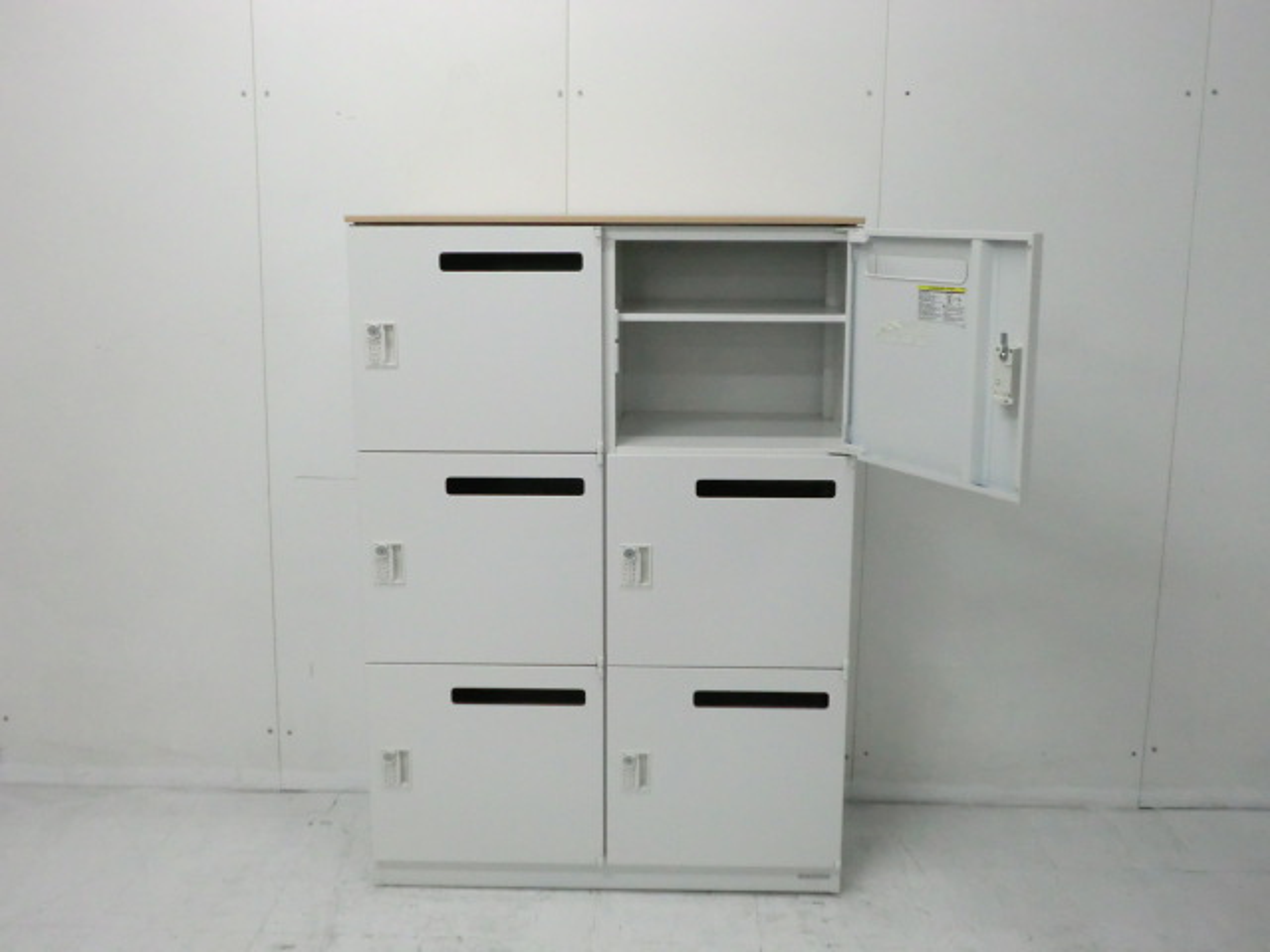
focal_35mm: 38
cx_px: 635
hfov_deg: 49.0
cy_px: 476
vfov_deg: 37.7
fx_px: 1394
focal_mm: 6.9
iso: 500
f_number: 3.9
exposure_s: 1/60
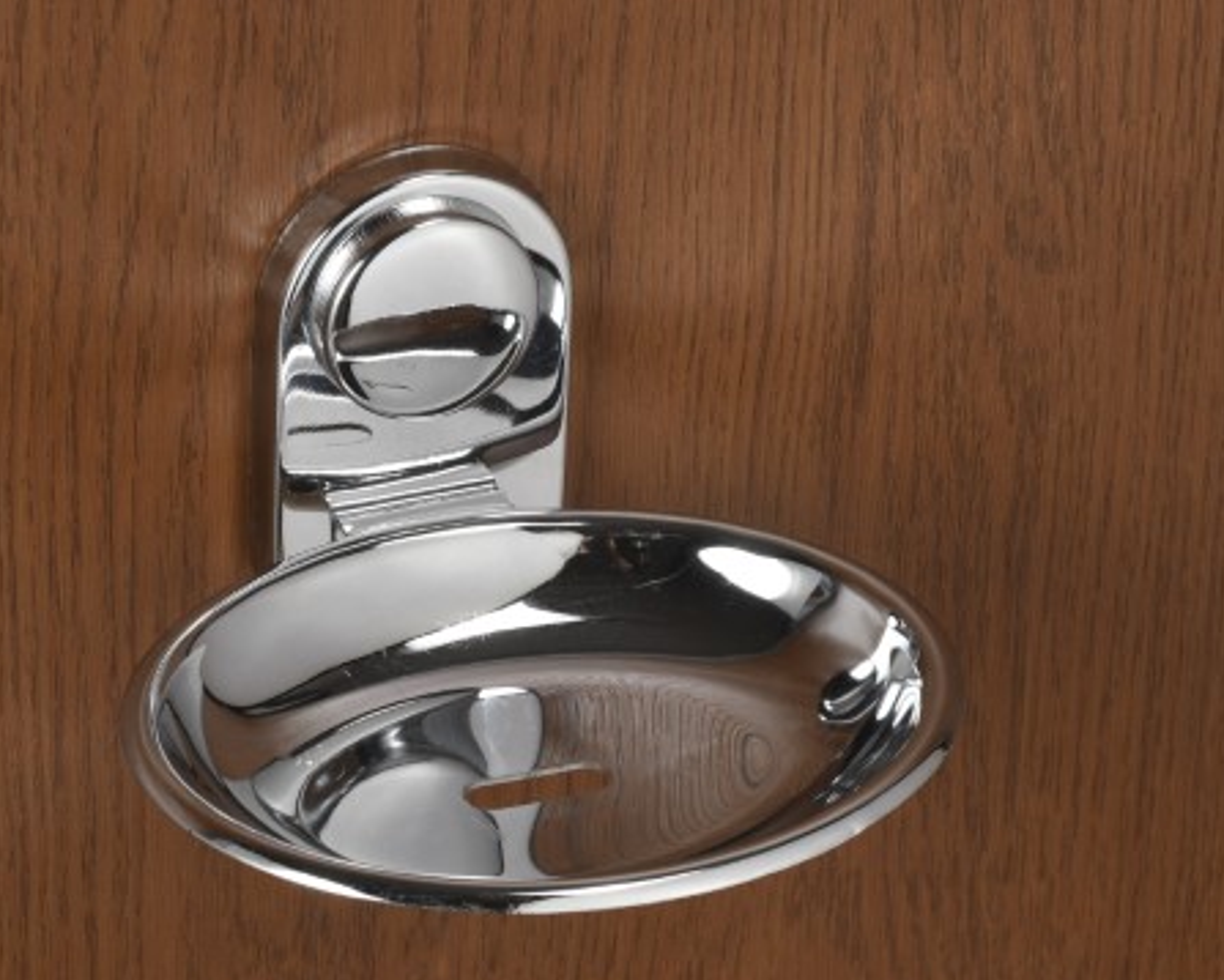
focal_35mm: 214
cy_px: 545
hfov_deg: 9.0
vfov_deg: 7.2
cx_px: 526
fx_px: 7756
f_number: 16
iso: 160
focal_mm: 85
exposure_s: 1/50
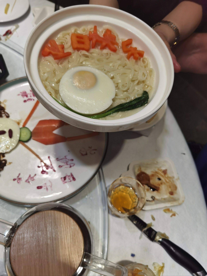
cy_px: 138
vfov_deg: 65.3
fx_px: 215
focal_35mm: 27
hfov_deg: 51.4
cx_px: 104
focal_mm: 6.71
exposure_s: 1/100
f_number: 1.9
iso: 64
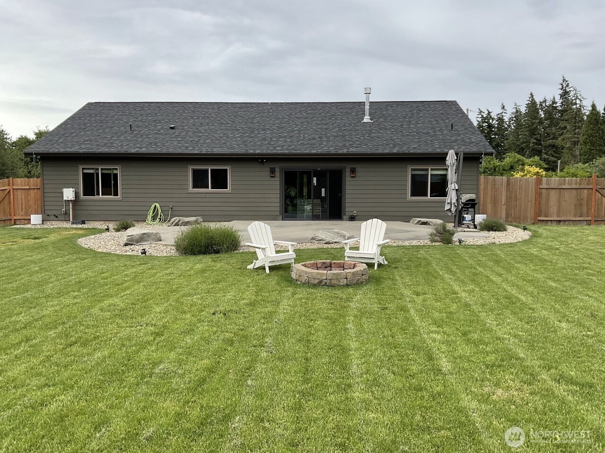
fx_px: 507
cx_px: 302
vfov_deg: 48.2
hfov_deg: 61.7
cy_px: 226
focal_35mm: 29
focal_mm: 3
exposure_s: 1/1912
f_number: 1.8
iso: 16
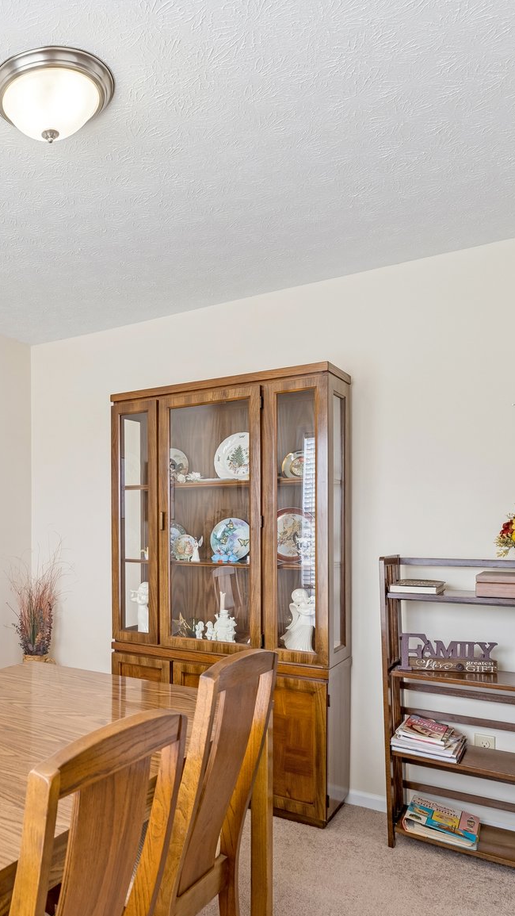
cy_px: 537
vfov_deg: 71.3
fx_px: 631
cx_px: 5
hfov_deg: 39.4
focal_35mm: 26
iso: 160
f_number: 5.6
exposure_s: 1/40
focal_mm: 14
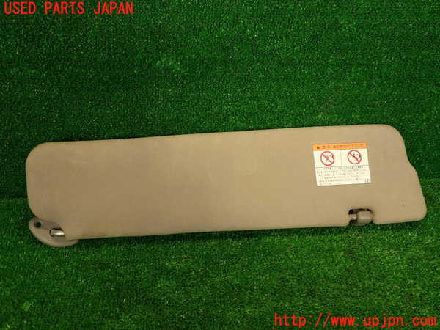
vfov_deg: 39.7
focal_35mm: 36
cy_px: 165
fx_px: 458
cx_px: 220
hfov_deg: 51.4
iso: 200
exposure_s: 1/40
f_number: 2.5
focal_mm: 6.37
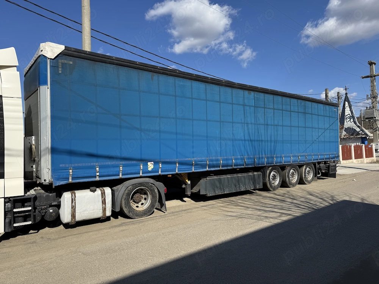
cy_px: 142
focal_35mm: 24
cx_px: 190
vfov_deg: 56.8
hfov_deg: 71.6
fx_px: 263
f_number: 1.78
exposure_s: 1/5814
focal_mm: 6.76
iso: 80
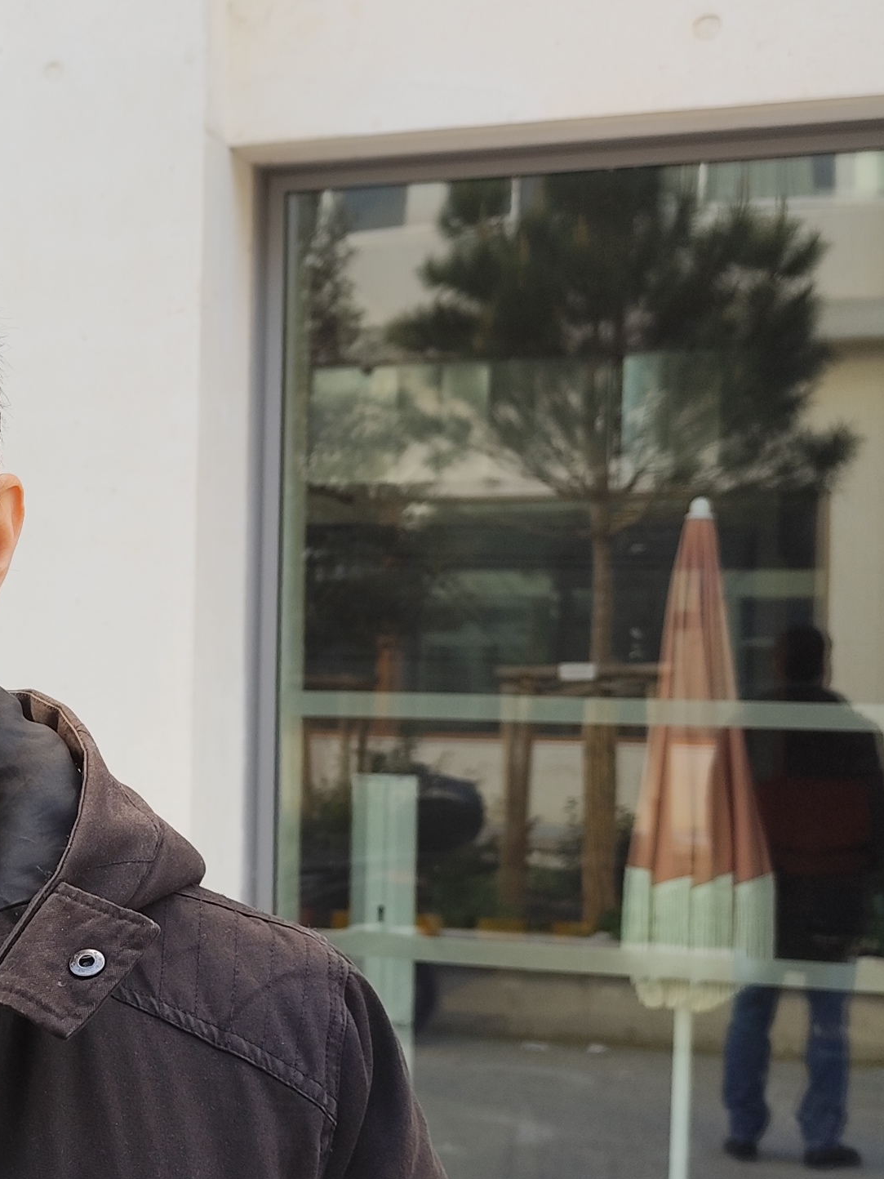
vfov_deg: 29.8
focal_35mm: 65
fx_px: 2213
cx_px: -106
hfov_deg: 21.4
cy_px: 698
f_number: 1.65
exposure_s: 1/142
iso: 50
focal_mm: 6.19
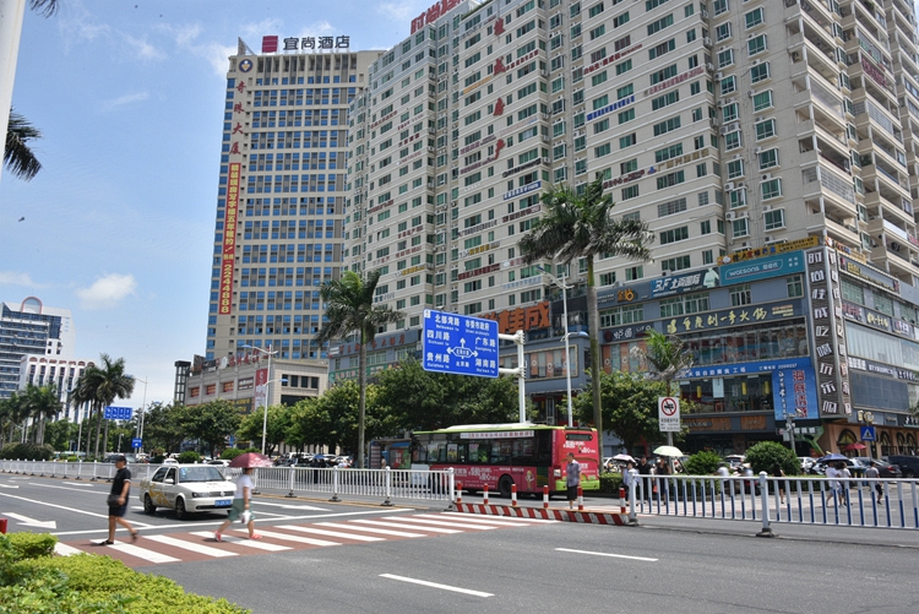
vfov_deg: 46.5
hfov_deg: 65.4
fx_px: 715
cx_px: 460
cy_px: 307
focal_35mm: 28
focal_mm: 28
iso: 100
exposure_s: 1/25
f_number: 22
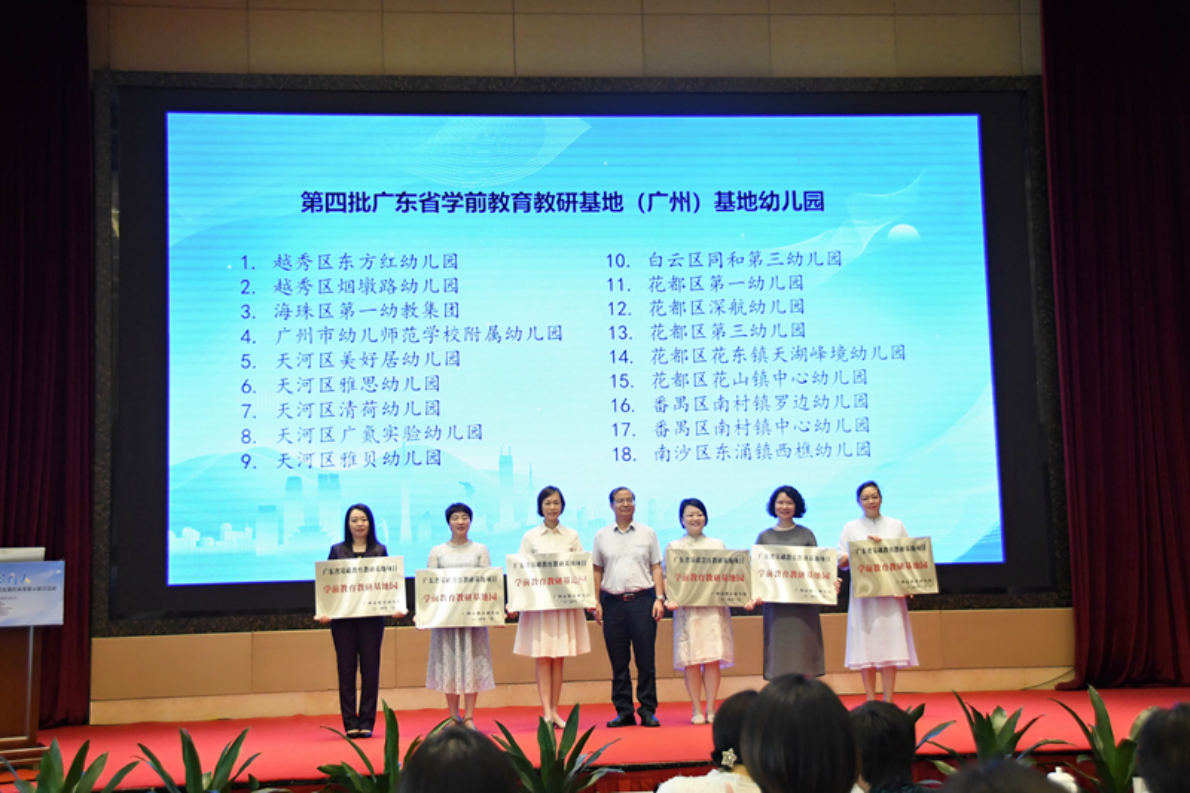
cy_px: 396
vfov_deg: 28.1
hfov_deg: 41.1
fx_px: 1586
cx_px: 595
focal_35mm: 48
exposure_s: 1/320
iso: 3200
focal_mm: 32
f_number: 4
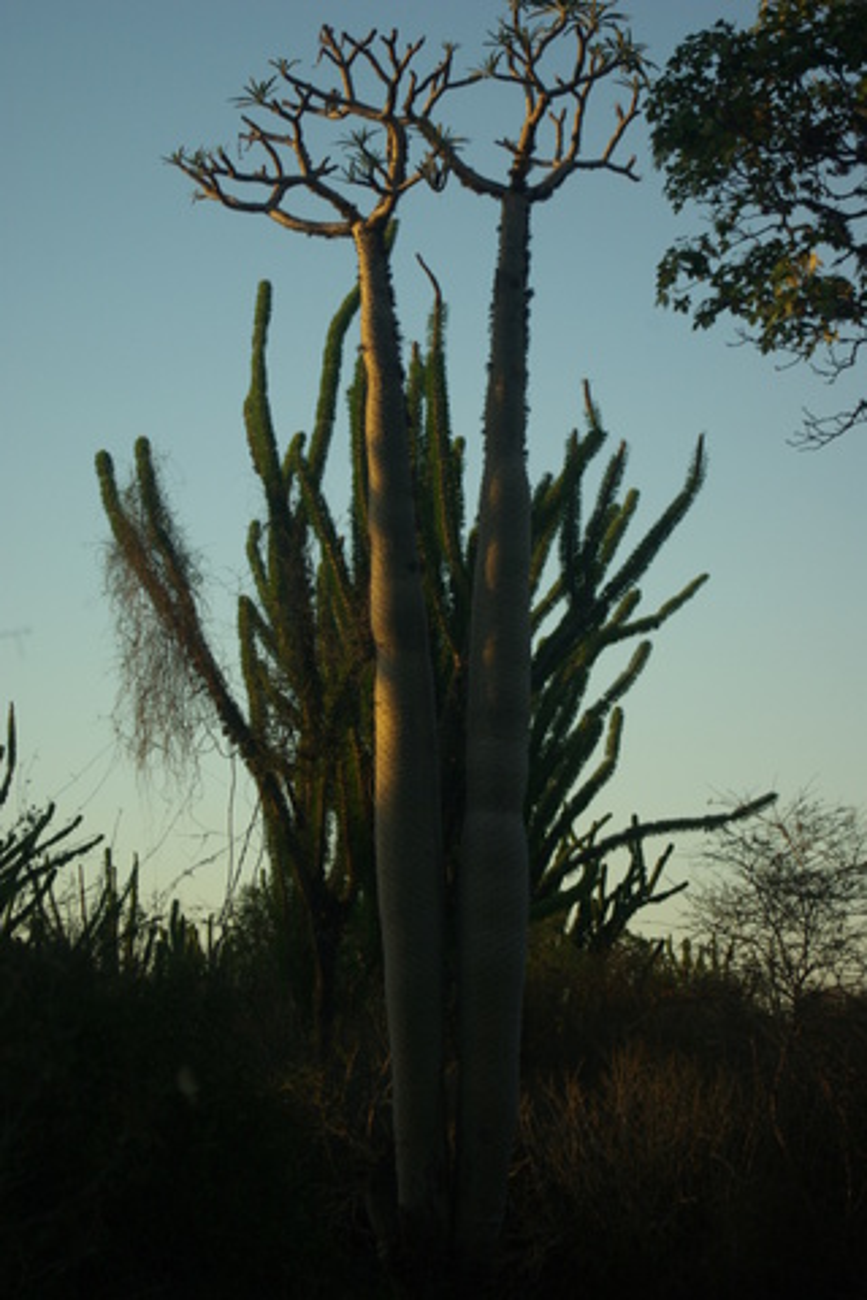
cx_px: 434
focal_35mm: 82
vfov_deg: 24.6
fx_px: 2980
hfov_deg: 16.6
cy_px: 650
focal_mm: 55
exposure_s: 1/60
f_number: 5.6
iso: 100
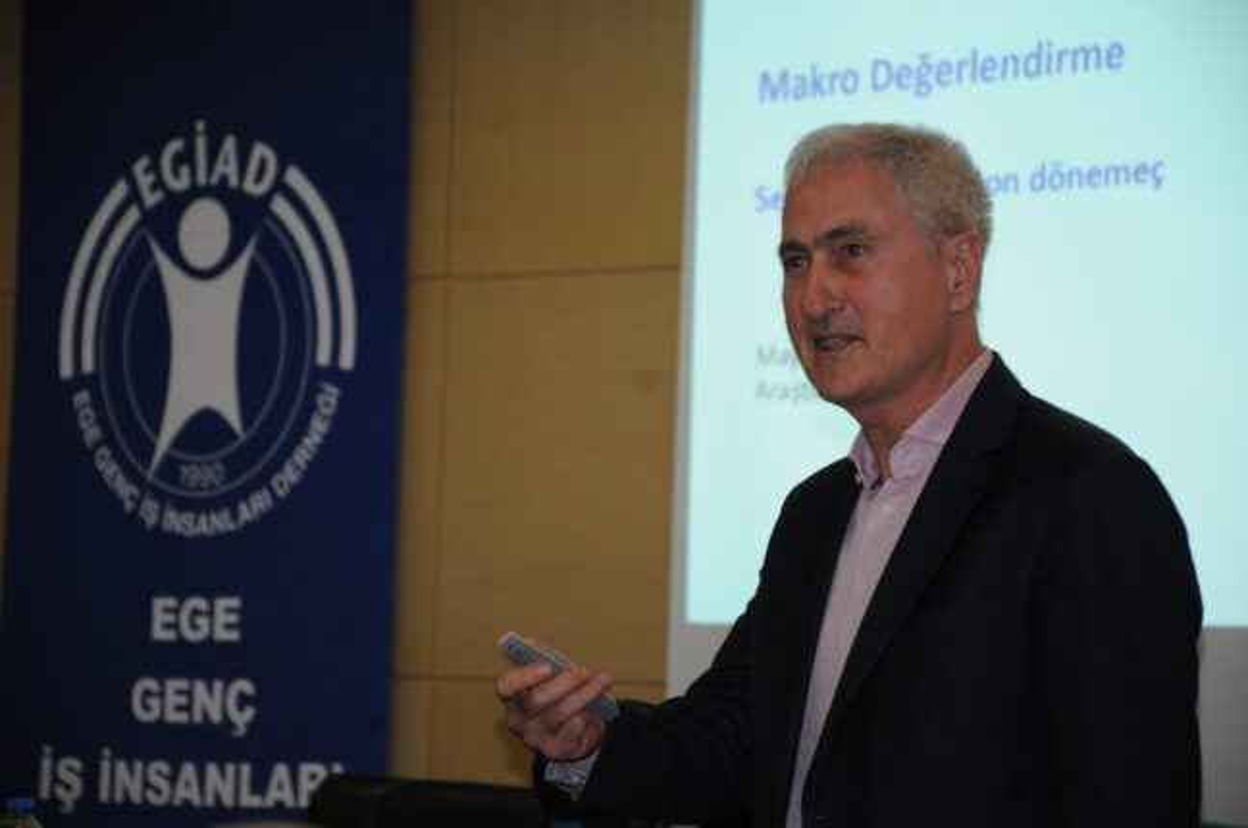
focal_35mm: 150
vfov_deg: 9.1
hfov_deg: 13.7
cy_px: 414
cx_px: 624
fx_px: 5192
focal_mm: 100
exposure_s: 1/60
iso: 640
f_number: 5.6
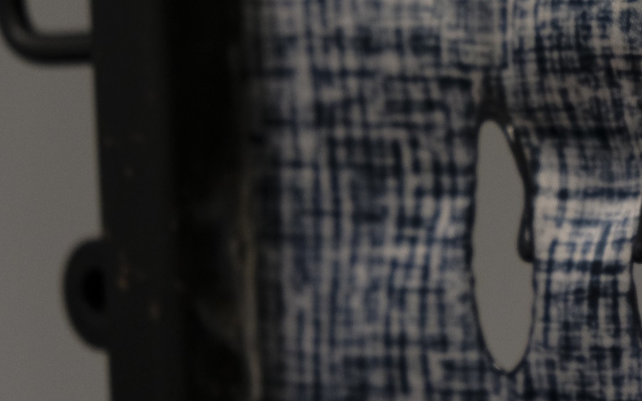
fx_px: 3306
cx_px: 704
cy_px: 266
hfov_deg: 10.9
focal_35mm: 189
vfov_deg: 6.9
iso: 1600
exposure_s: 1/100
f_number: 4
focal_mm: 55
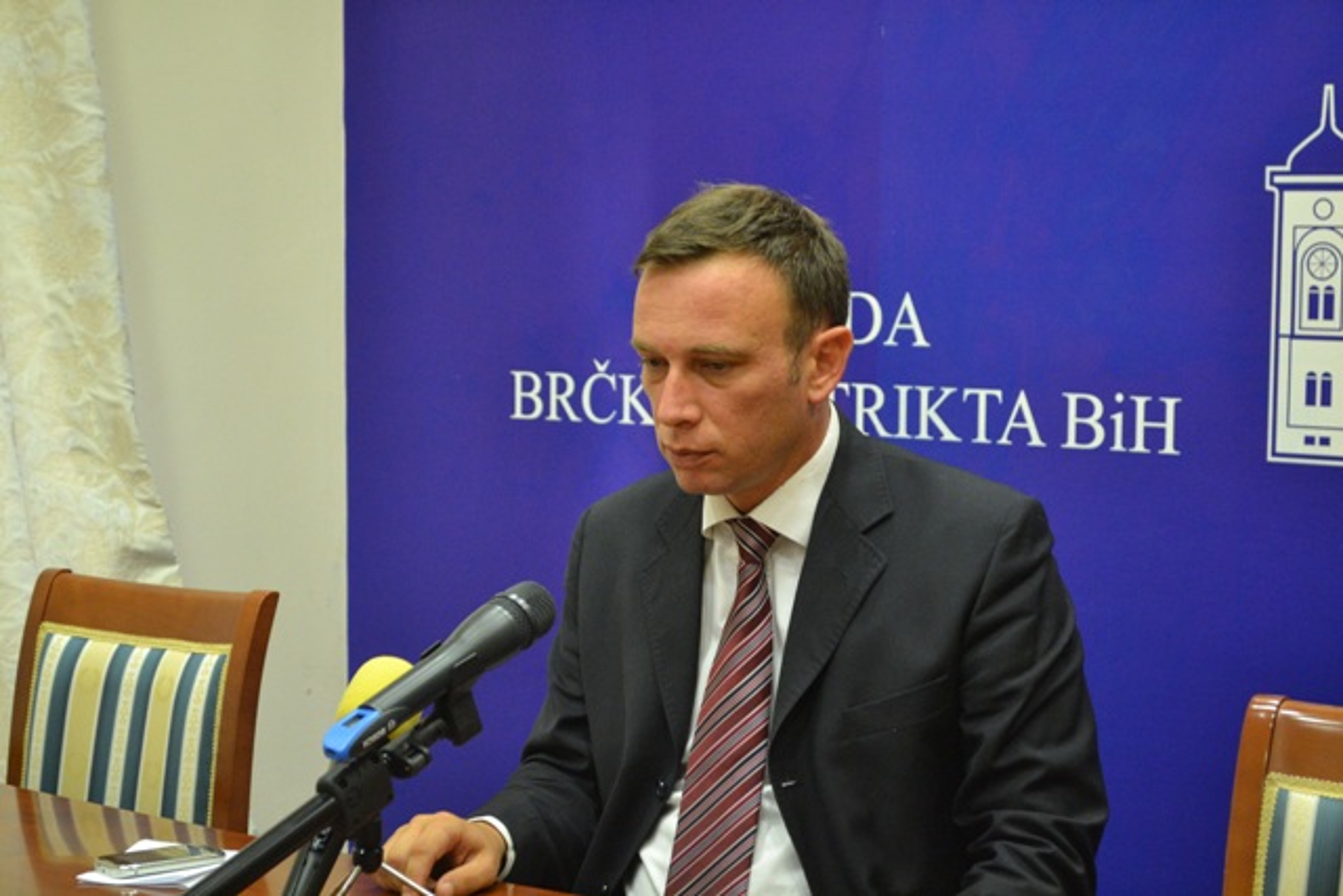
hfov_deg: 28.1
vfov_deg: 18.9
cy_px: 448
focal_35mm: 72
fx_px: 2686
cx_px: 672
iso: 2500
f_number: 5.6
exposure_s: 1/60
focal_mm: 48
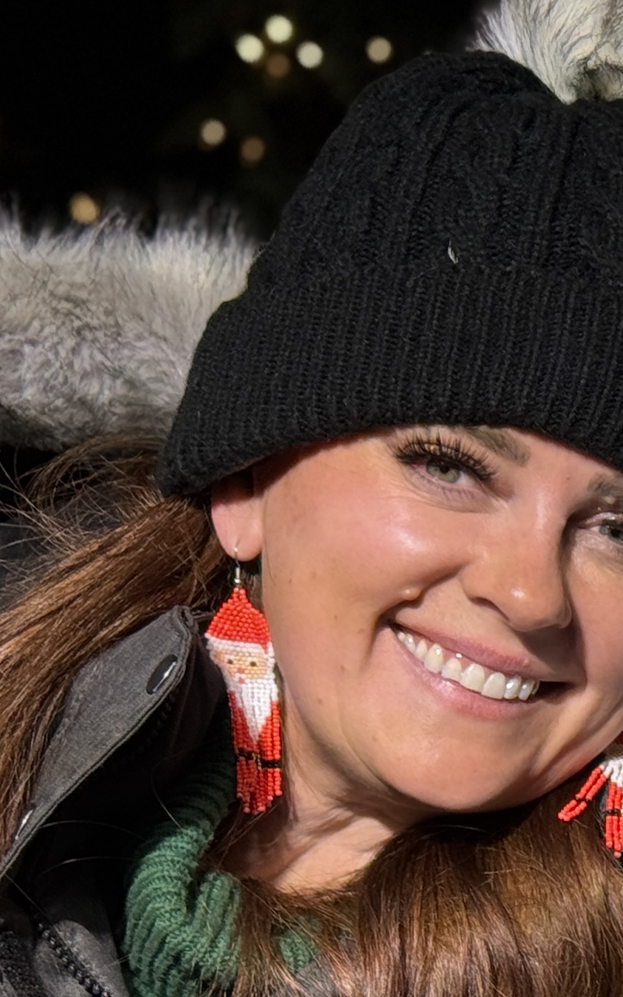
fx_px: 3940
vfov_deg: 14.2
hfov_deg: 8.6
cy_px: 996
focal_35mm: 145
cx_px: 1254
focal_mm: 6.76
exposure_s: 1/120
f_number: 1.78
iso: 50
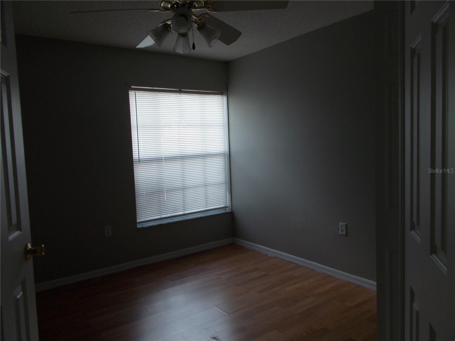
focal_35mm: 26
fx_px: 342
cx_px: 228
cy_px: 170
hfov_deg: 67.3
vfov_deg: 53.1
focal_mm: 4.6
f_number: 3.2
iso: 80
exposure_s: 1/50
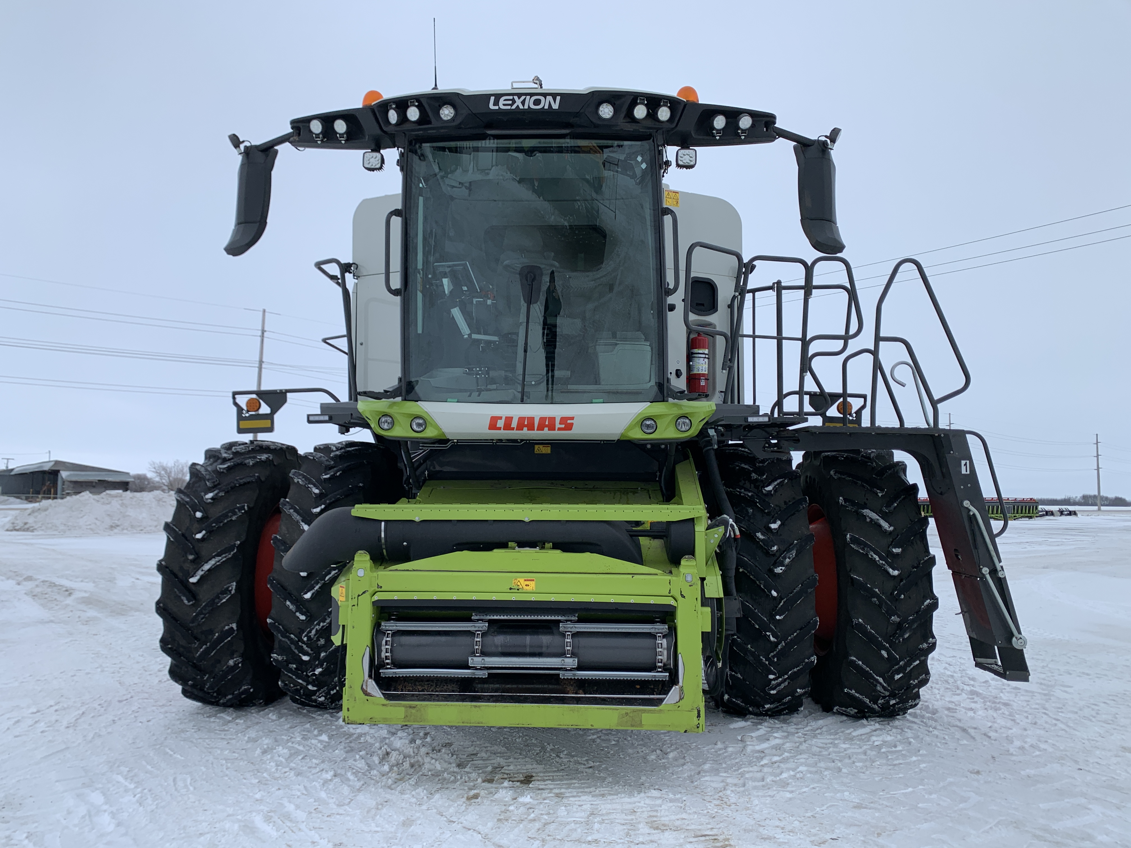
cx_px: 566
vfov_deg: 53.1
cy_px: 424
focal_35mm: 26
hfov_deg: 67.3
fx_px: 849
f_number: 1.8
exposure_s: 1/1368
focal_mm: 4.25
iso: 25
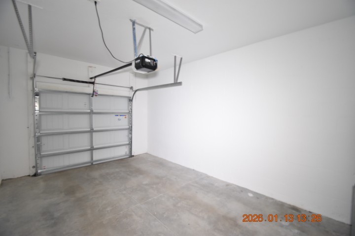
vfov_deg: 77.3
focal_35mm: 15
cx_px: 178
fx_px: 148
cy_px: 118
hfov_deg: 100.4
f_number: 3.5
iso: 800
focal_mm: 10
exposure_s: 1/10
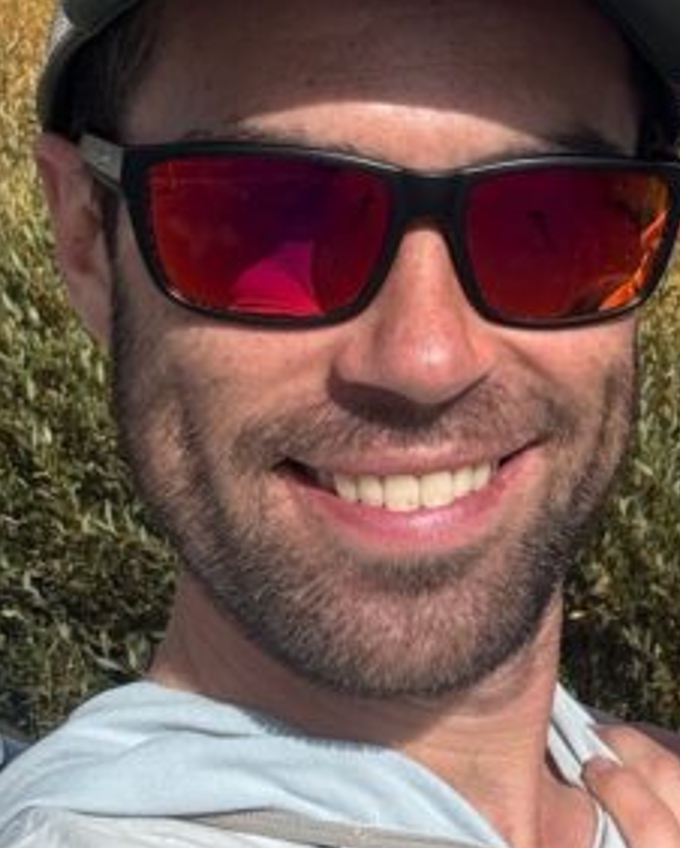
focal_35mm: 83
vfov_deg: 22.9
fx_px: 2086
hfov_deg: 17.6
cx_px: 827
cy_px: 259
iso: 25
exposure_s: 1/1284
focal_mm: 2.69
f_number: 1.9
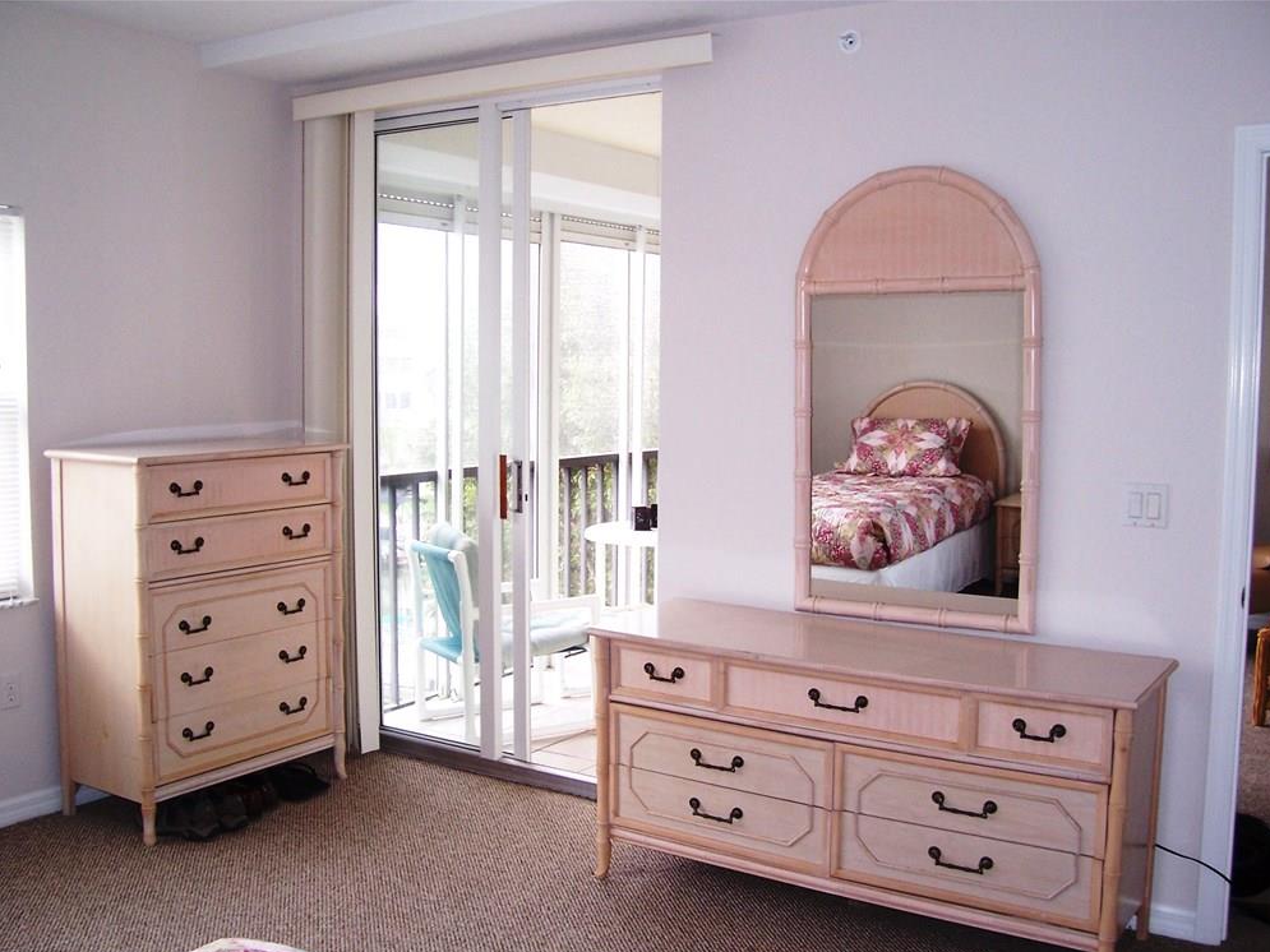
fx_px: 1284
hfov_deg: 52.6
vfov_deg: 40.7
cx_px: 632
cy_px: 489
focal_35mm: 35
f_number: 2.7
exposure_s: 1/60
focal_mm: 5.6
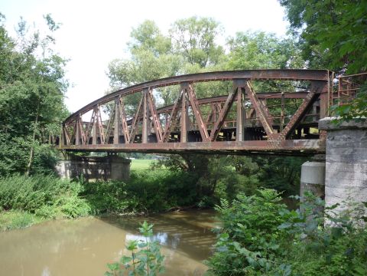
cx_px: 184
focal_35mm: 32
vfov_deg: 44.2
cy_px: 138
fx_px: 339
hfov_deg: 56.8
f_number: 4
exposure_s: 1/160
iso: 100
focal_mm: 5.2
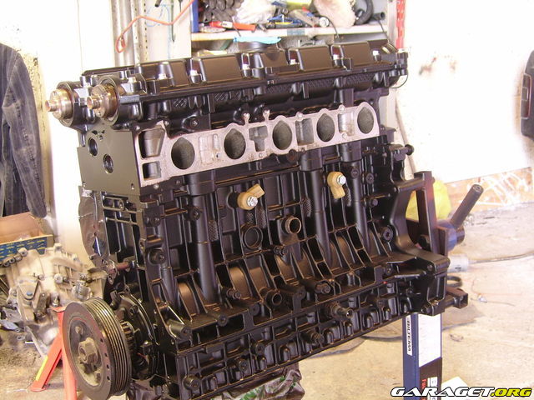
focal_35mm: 55
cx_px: 267
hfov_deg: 34.9
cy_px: 200
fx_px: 848
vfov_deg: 26.6
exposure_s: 1
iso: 100
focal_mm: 9.16
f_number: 3.4
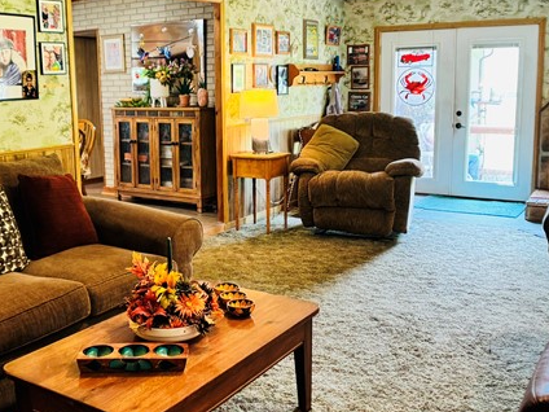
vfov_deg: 25.2
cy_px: 181
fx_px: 920
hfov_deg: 33.1
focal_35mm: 58
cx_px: 207
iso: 250
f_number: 1.78
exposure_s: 1/60
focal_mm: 6.76
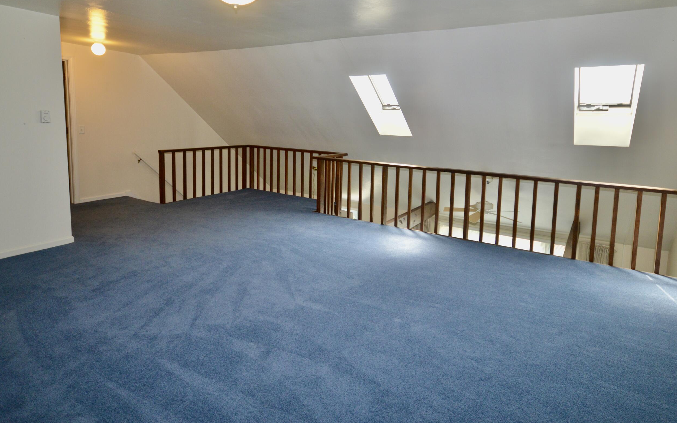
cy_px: 154
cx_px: 352
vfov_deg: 54.3
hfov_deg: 79.6
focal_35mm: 22
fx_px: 406
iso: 500
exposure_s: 1/60
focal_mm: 12
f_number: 4.5
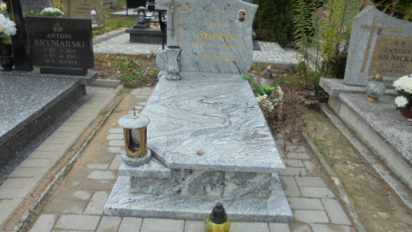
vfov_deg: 40.2
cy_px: 111
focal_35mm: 29
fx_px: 317
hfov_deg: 66.0
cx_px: 204
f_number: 3.5
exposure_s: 1/160
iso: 100
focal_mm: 4.6
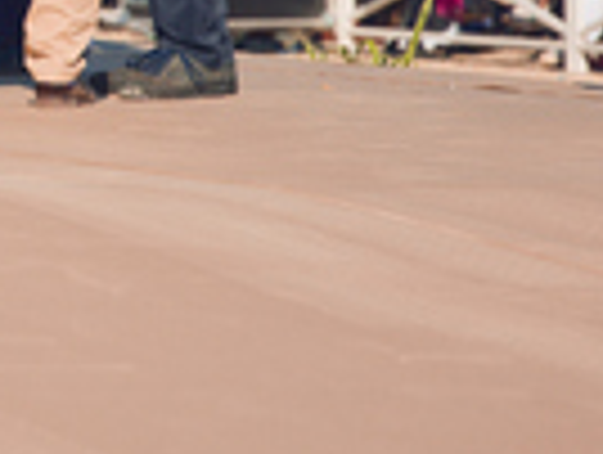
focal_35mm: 288
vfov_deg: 5.1
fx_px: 5026
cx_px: -482
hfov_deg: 6.7
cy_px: -346
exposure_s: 1/2000
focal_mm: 67
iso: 100
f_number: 2.8
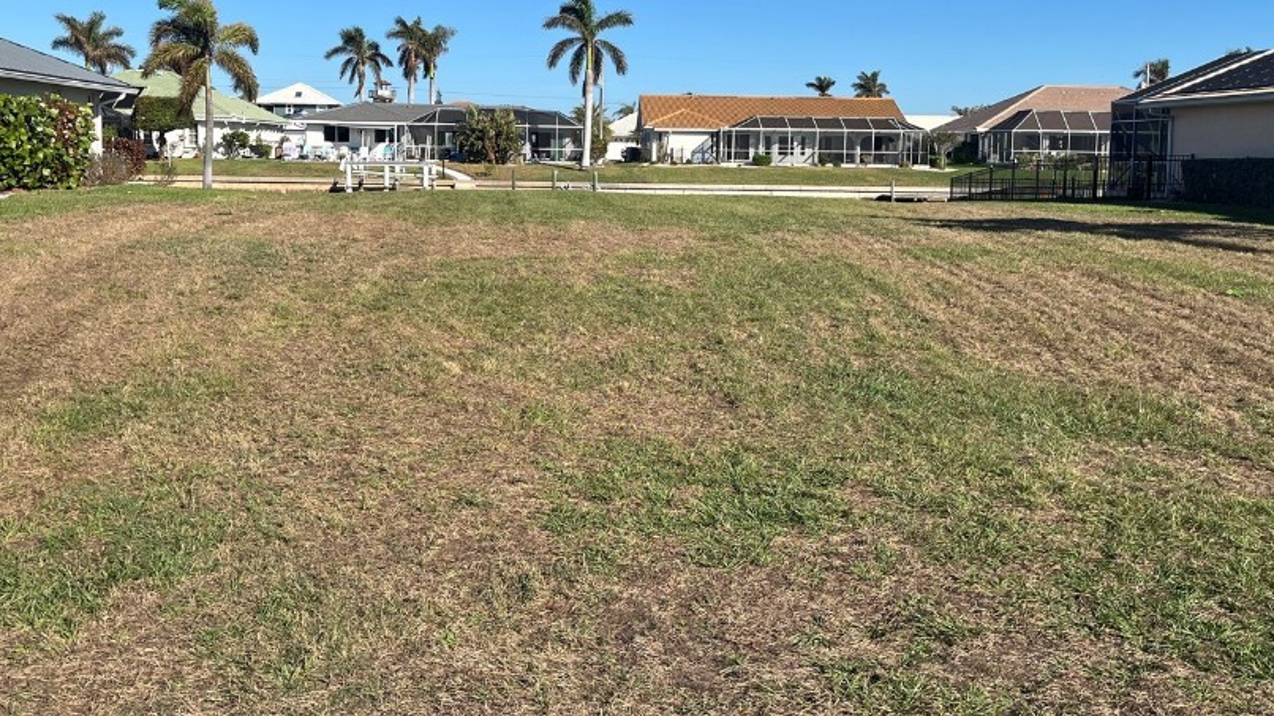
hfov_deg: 55.3
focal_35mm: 36
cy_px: 253
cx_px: 629
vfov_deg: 32.6
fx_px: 1216
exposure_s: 1/4149
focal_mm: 5.1
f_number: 1.6
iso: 50
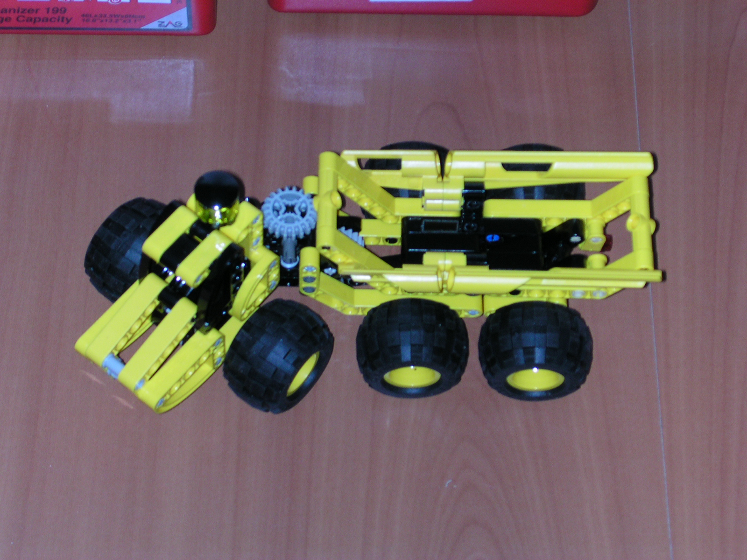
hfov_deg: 22.5
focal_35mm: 87
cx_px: 374
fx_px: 1877
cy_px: 280
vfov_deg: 17.0
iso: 100
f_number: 4.3
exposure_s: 1/60
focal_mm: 13.3
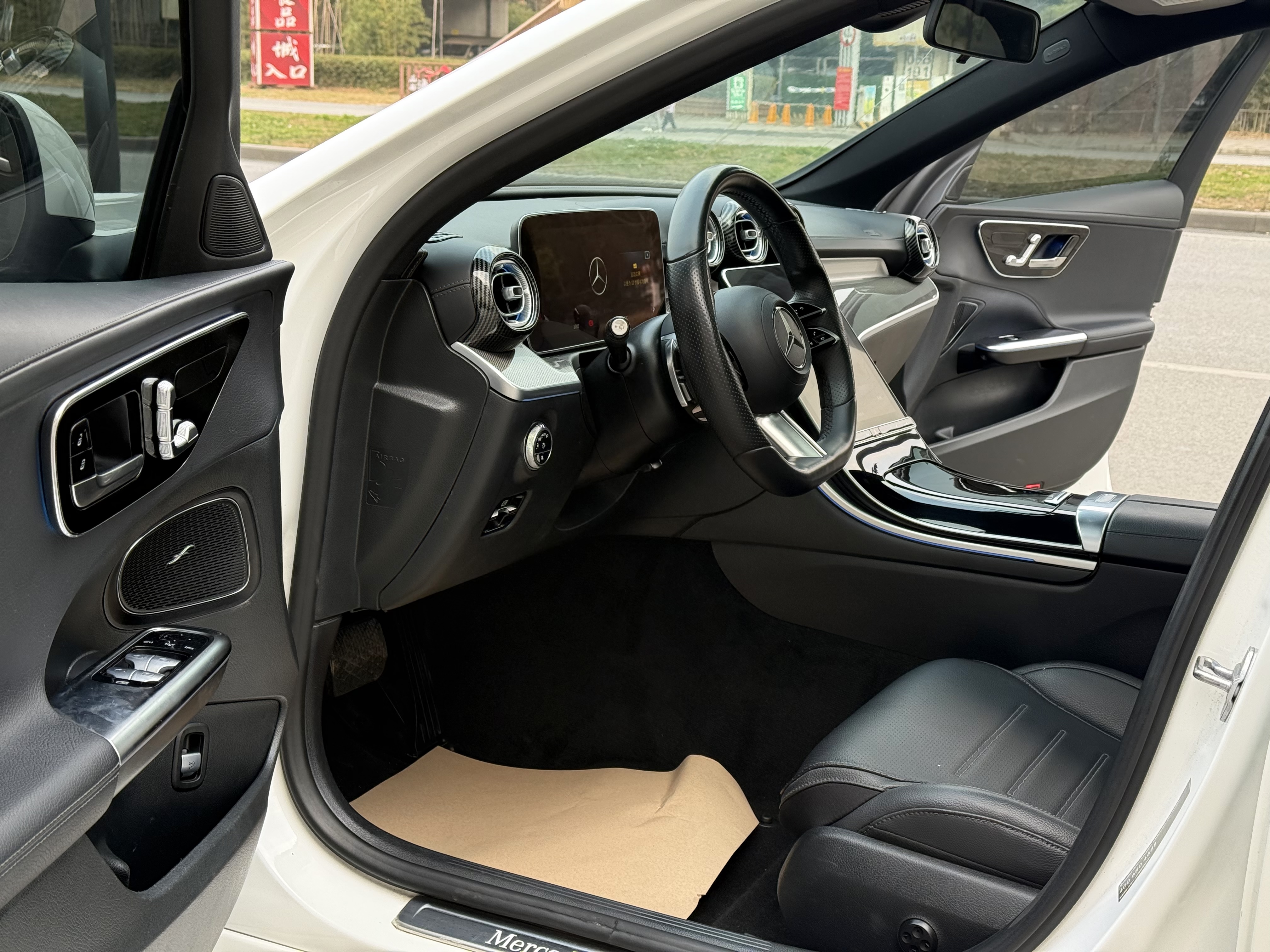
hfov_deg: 39.7
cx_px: 635
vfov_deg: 30.3
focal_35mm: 48
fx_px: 1761
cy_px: 476
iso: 160
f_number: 1.78
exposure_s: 1/242
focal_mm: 6.76
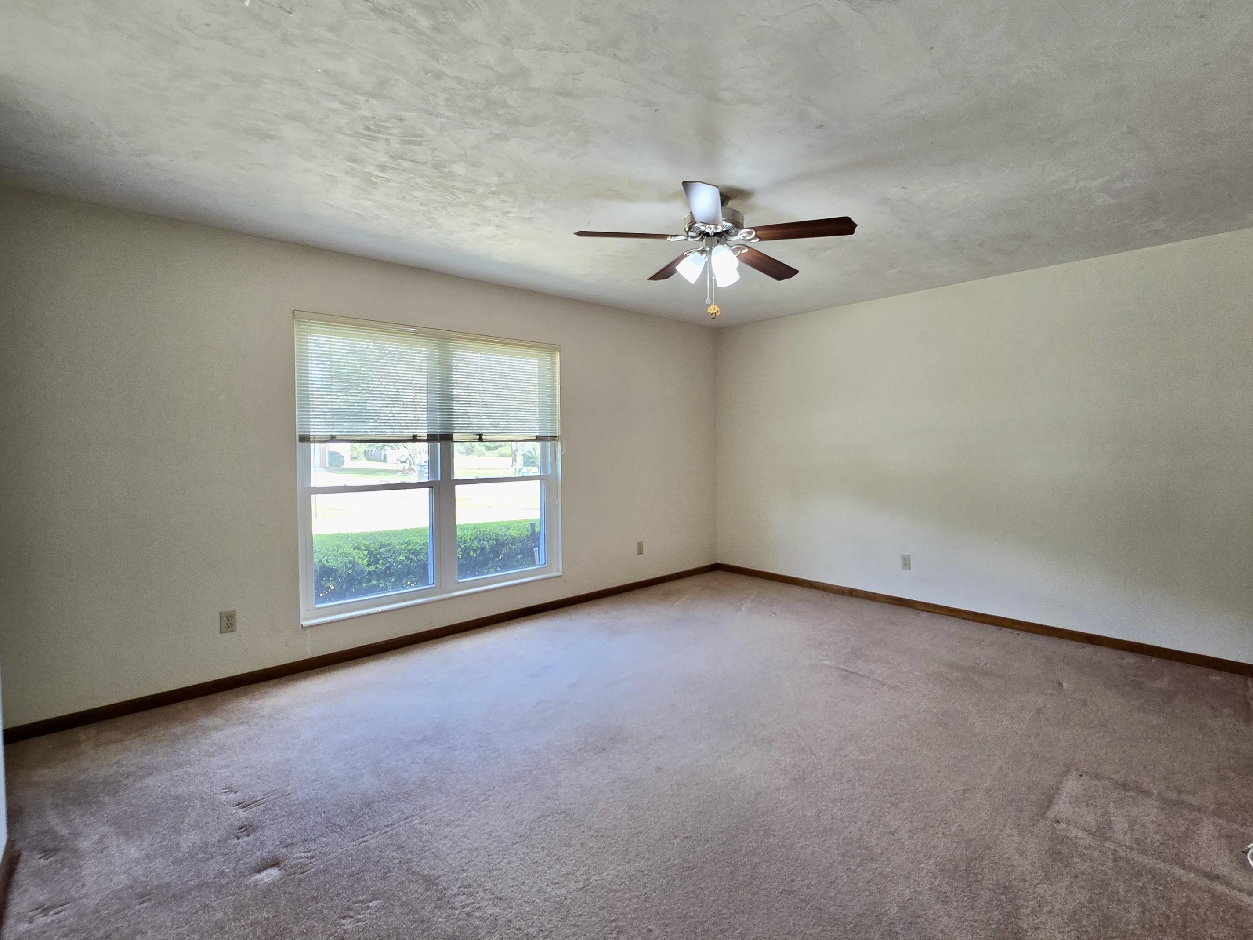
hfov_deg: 101.9
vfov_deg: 85.7
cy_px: 474
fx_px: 507
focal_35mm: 14
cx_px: 669
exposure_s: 1/60
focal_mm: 2.2
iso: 64
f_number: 2.2
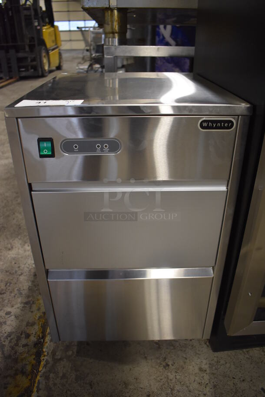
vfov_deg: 67.3
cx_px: 132
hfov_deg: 48.0
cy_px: 198
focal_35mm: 27
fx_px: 298
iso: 1400
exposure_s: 1/125
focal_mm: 18
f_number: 3.5
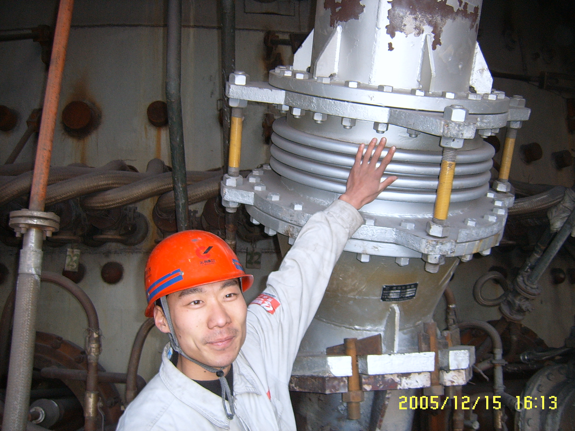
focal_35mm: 35
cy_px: 216
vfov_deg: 40.7
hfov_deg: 52.6
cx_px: 288
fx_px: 581
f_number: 2.8
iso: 69
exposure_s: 1/30
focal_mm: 5.8
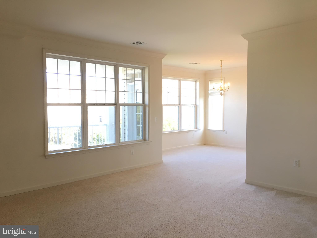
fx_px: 266
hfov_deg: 61.7
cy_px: 119
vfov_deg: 48.2
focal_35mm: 29
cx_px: 158
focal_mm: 4.15
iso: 25
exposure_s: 1/30
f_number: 2.2
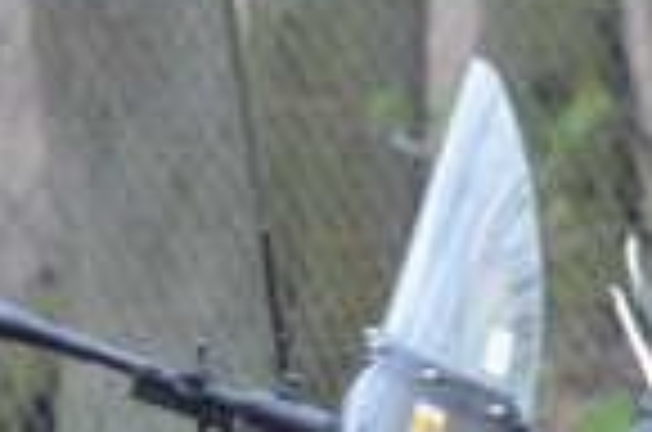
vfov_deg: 1.2
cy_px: 562
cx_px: 931
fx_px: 21234
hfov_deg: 1.8
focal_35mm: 1175
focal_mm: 160
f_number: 3.2
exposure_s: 1/640
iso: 1600
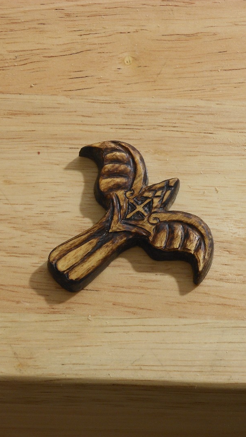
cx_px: 121
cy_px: 218
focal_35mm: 149
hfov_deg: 8.1
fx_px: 1728
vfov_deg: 14.4
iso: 80
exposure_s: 1/1.3
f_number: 5.4
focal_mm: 18.3
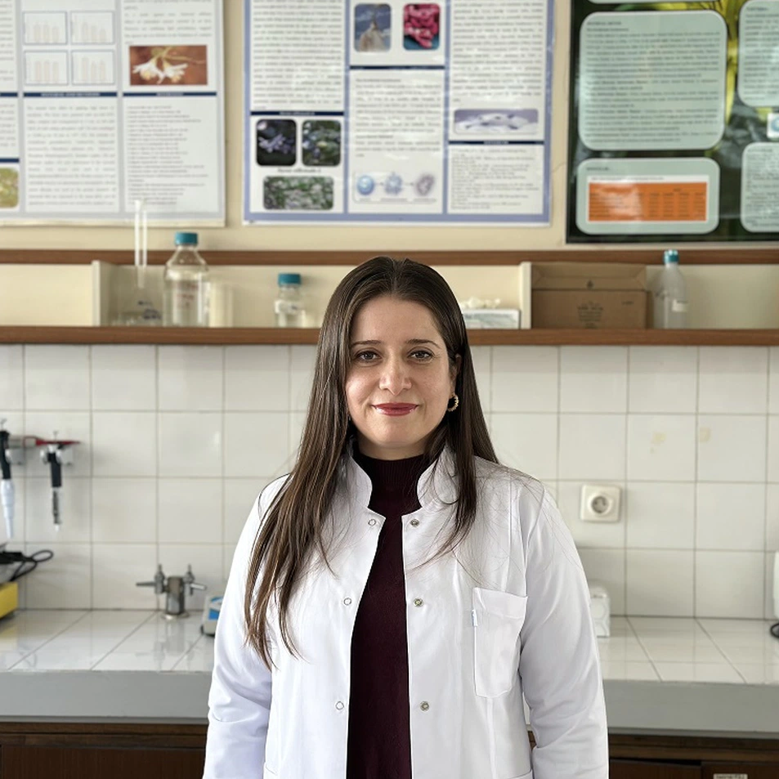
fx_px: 1451
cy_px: 388
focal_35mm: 57
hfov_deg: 30.0
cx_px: 386
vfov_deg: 30.0
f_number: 1.78
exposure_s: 1/50
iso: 80
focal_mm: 6.86
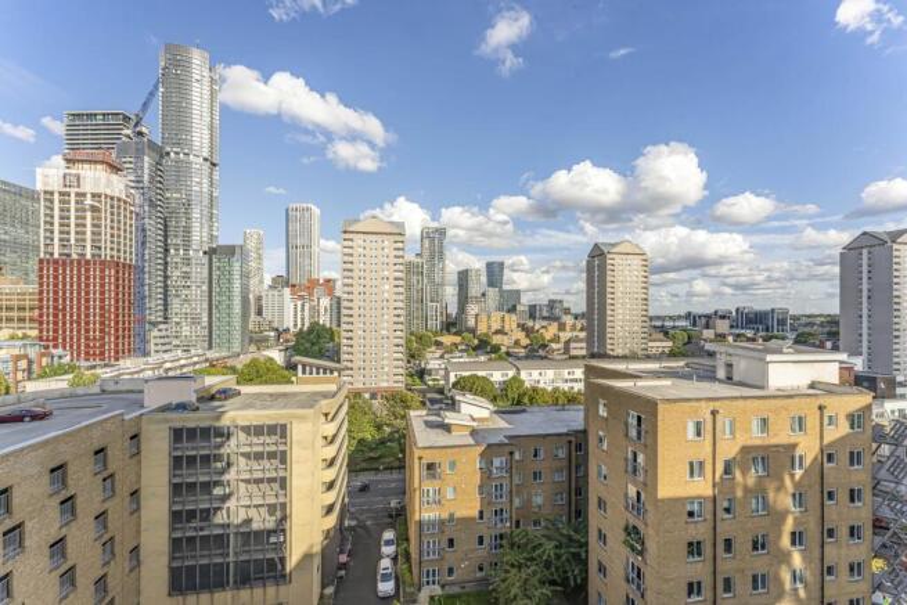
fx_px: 353
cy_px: 302
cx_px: 454
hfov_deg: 104.2
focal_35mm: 14
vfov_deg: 81.2
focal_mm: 14
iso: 200
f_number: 14
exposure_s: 1/250
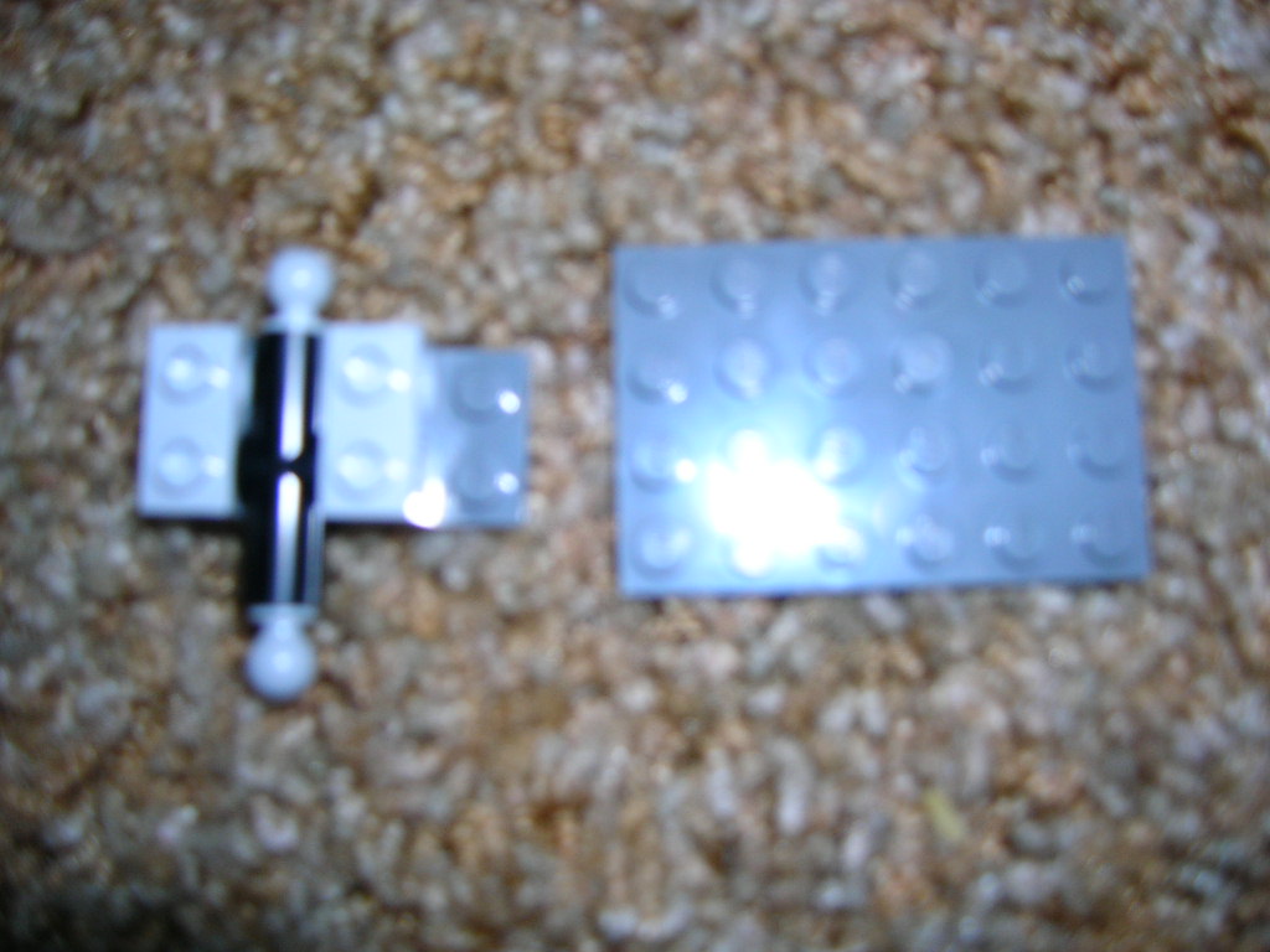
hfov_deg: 54.0
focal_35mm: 34
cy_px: 476
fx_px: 1247
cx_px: 635
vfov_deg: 41.8
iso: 50
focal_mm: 5.7
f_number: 2.9
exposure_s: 1/60.1
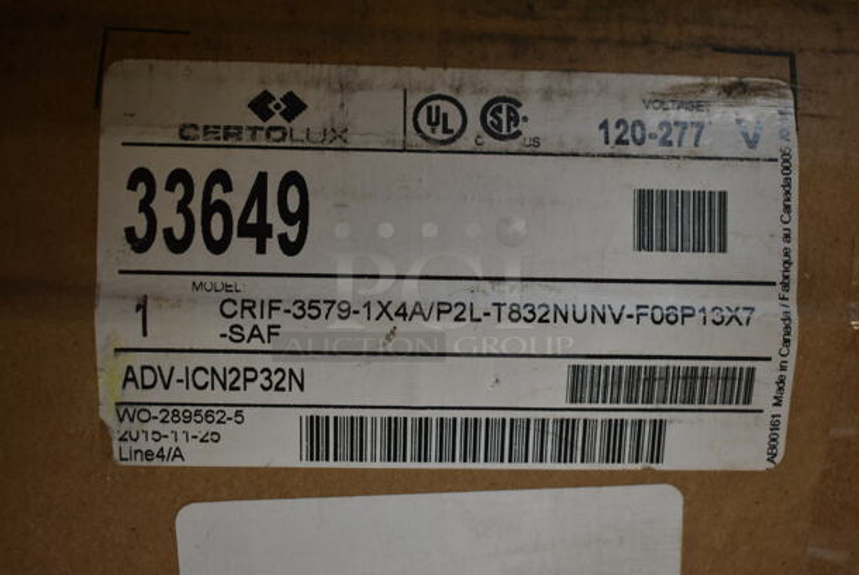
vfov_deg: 28.1
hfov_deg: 41.1
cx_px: 430
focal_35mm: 48
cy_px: 288
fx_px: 1146
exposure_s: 1/50
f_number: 4.5
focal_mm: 32
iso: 400
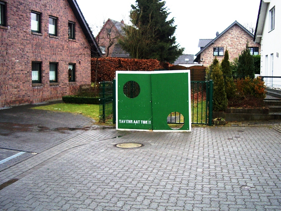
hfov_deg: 49.0
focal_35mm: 38
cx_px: 140
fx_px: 308
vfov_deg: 37.7
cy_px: 106
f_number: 2.6
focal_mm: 5.8
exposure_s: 1/100
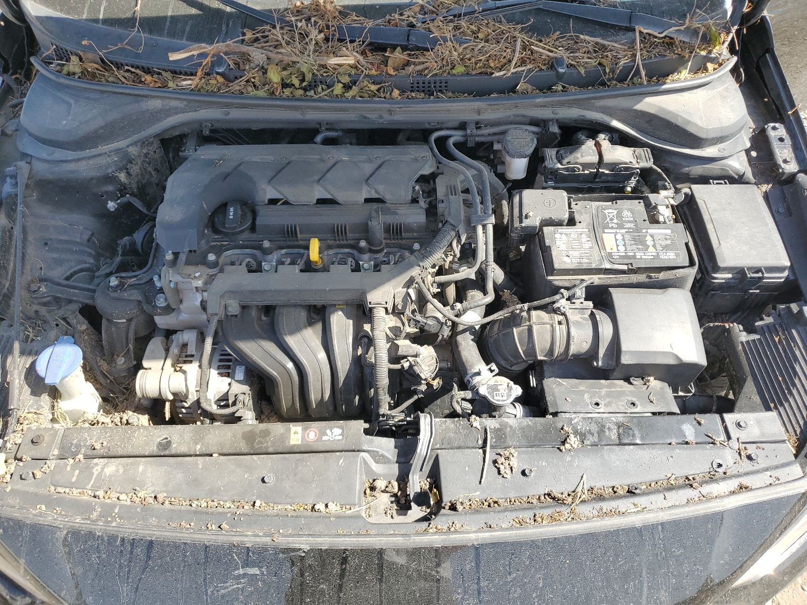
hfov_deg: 67.3
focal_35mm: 26
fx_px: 606
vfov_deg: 53.1
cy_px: 302
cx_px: 404
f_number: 1.5
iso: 50
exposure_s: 1/714
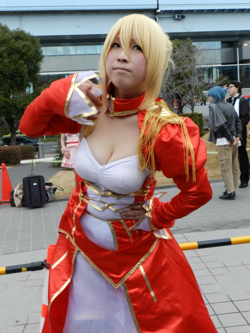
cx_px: 125
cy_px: 166
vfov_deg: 49.0
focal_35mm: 38
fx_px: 366
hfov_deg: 37.7
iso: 160
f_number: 4
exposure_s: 1/30
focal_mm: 6.7
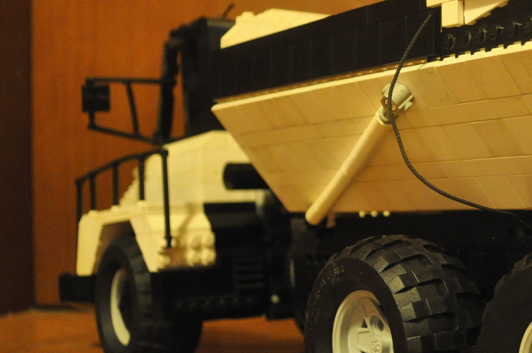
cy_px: 148
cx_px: 484
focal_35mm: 68
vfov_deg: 19.9
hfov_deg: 28.5
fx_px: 1004
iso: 1600
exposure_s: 1/4
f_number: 3.8
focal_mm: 20
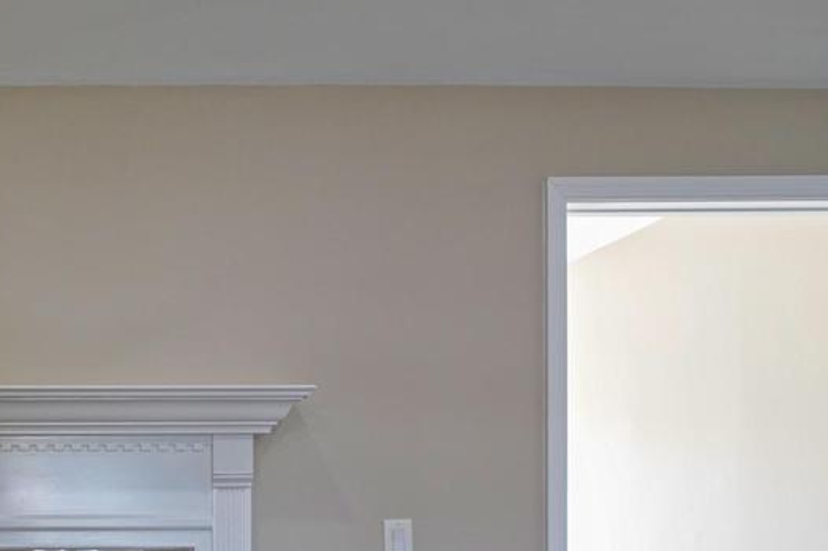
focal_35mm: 44
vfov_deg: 28.7
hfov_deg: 39.0
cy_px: 543
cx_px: -14
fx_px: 1012
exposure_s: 1/60
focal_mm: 16
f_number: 4
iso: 400
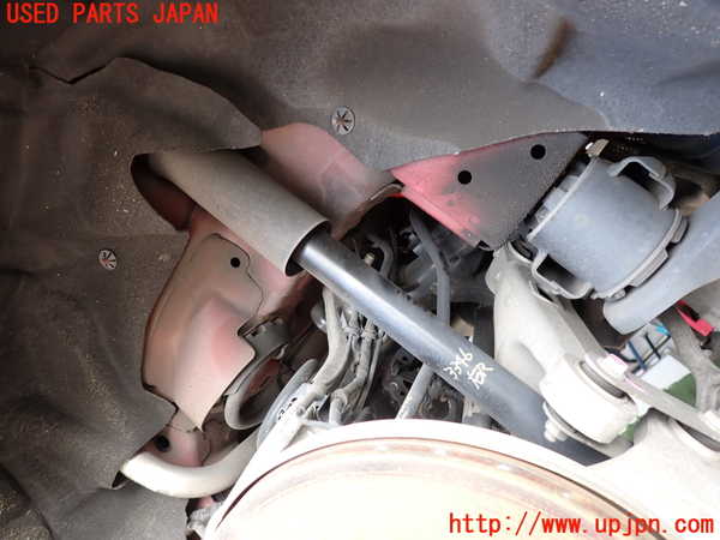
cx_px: 360
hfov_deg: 69.4
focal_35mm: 25
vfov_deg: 54.9
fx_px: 520
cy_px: 270
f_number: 2
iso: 125
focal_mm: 4.5
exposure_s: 1/60
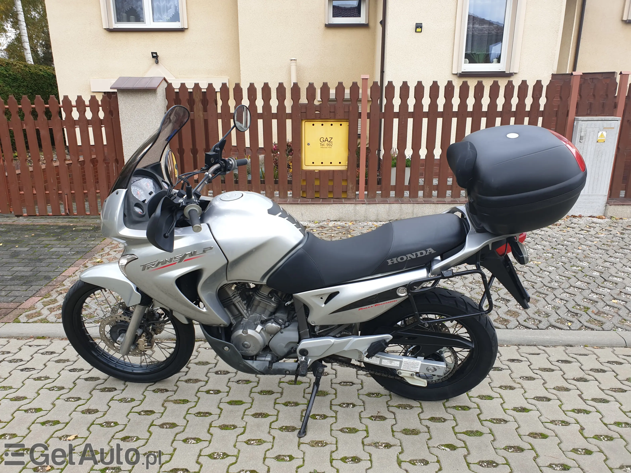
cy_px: 236
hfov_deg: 67.3
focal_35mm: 26
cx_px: 316
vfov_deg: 53.1
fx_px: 474
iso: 50
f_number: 2.4
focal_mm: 4.3
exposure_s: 1/192
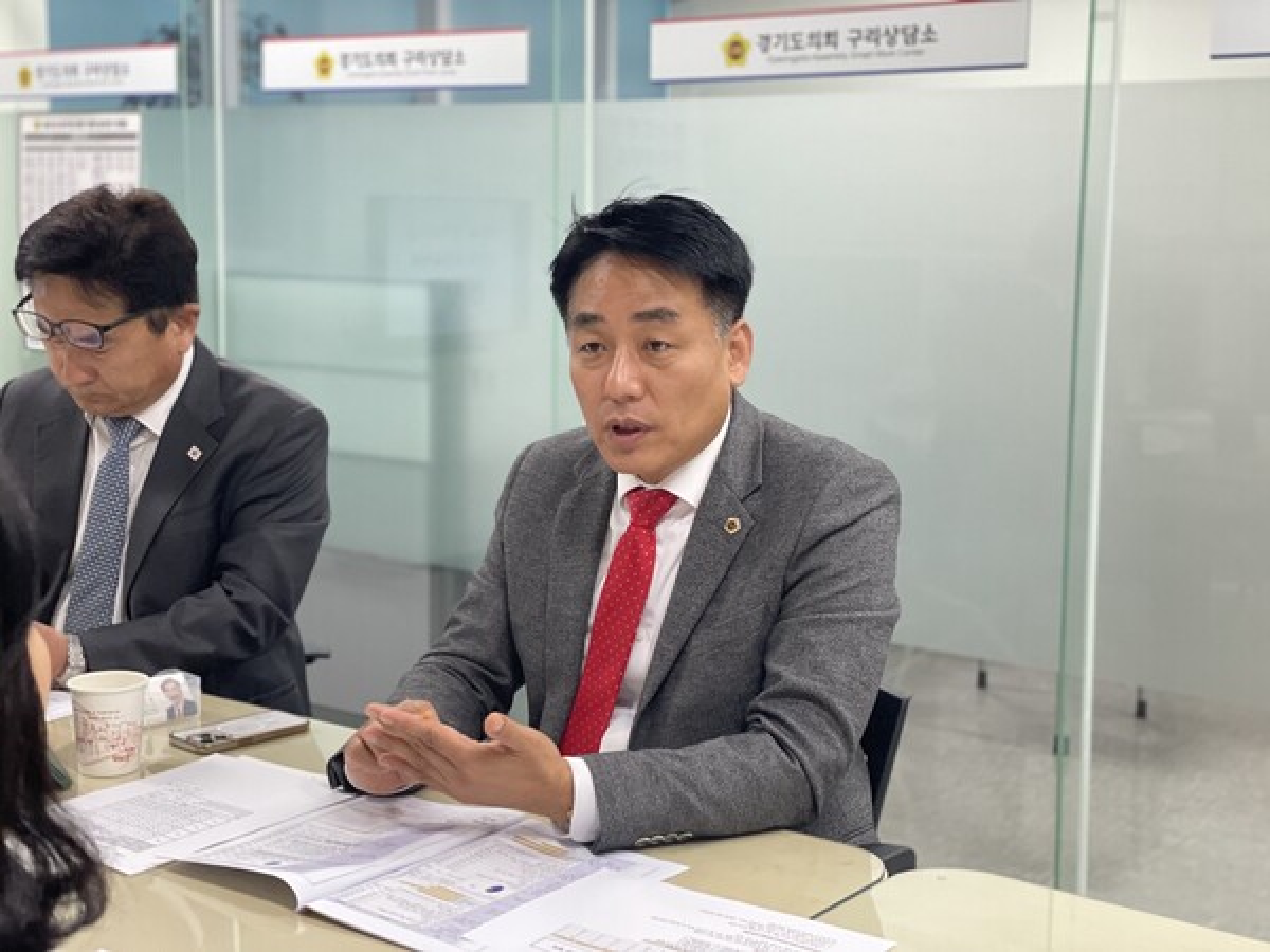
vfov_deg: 28.0
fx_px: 1908
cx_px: 635
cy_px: 476
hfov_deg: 36.8
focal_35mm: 52
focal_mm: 6
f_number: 2
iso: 250
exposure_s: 1/120
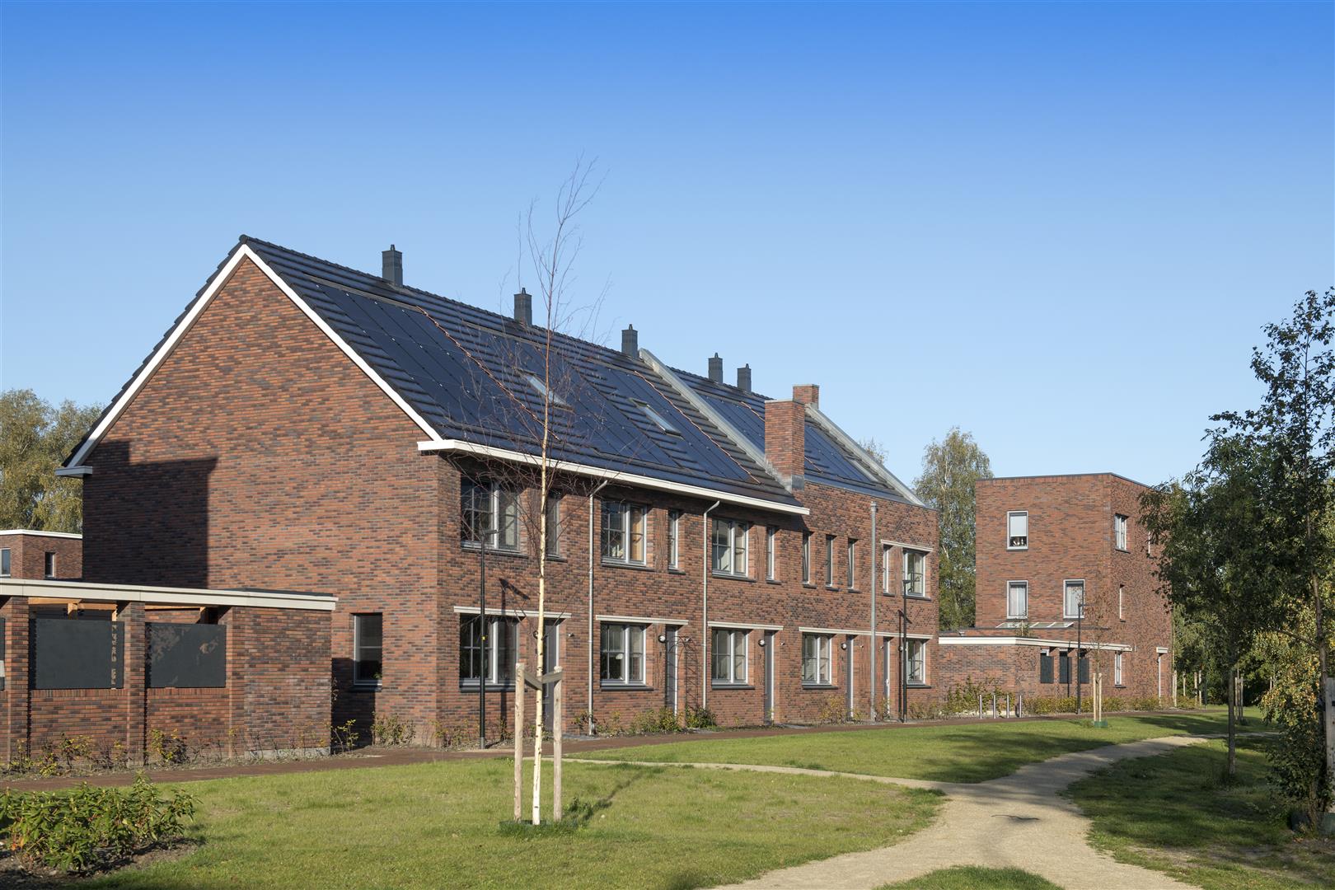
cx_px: 668
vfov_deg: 28.1
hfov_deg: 41.1
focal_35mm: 48
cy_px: 445
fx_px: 1780
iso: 200
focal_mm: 48
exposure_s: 1/640
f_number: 7.1
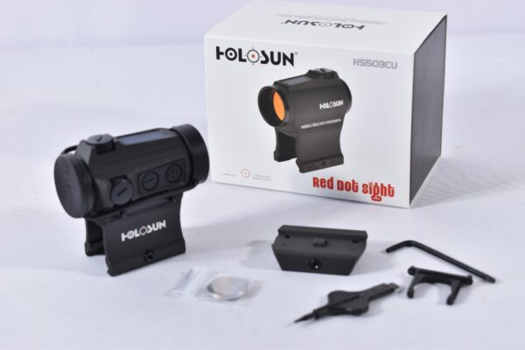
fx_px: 1050
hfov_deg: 28.1
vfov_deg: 18.9
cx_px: 262
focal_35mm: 72
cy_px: 175
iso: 640
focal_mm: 48
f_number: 5.3
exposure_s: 1/40
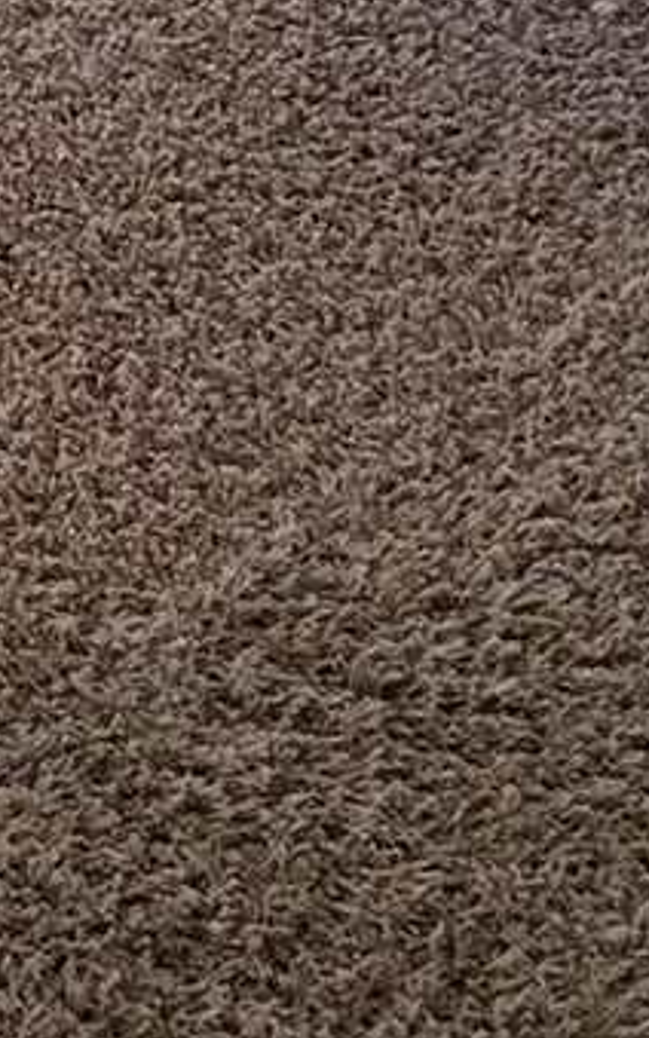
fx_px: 6252
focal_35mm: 221
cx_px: -1488
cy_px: -2177
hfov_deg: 5.5
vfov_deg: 8.0
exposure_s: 1/180
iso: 100
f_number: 1.4
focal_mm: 6.5
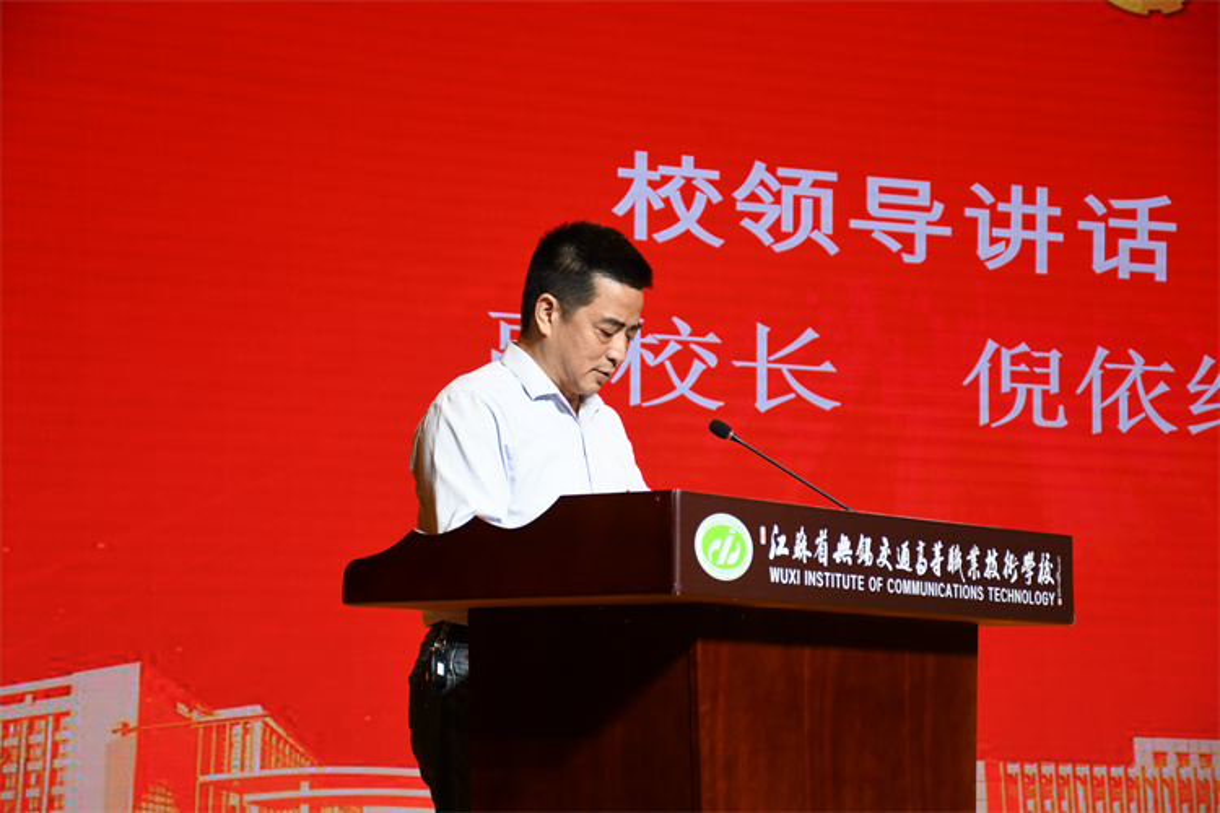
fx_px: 3558
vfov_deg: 13.0
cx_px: 610
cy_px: 406
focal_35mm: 105
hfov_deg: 19.5
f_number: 5
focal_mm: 70
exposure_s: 1/180
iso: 400
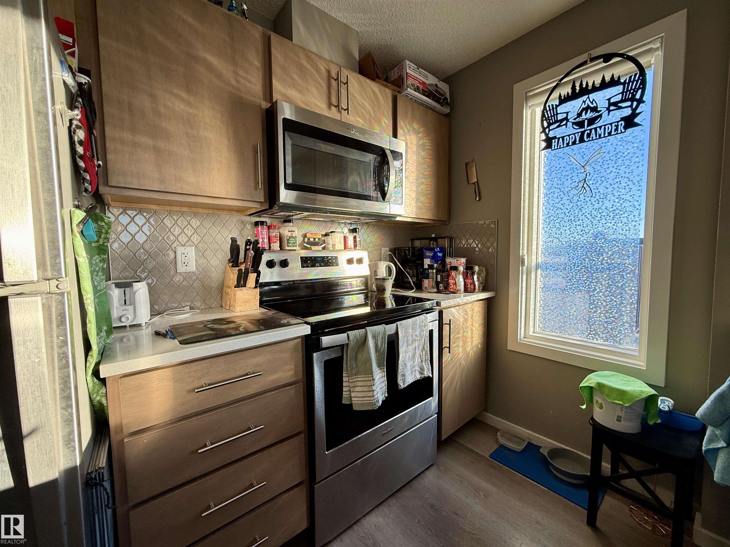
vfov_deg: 85.7
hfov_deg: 102.1
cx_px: 365
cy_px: 274
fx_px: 295
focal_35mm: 14
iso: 64
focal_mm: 2.22
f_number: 2.2
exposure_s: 1/134
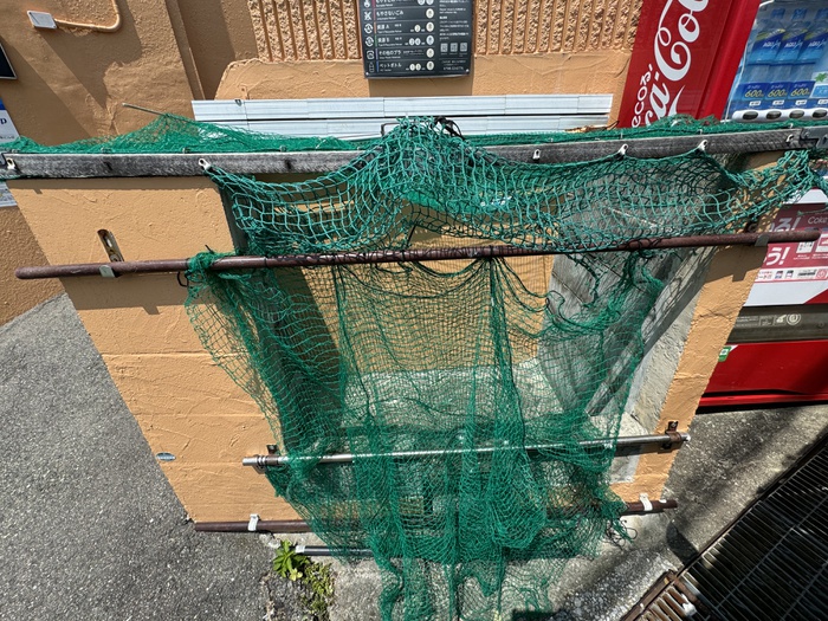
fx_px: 335
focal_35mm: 14
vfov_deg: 85.7
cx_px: 414
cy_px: 310
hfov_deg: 102.1
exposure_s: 1/1506
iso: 50
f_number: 2.2
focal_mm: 2.22
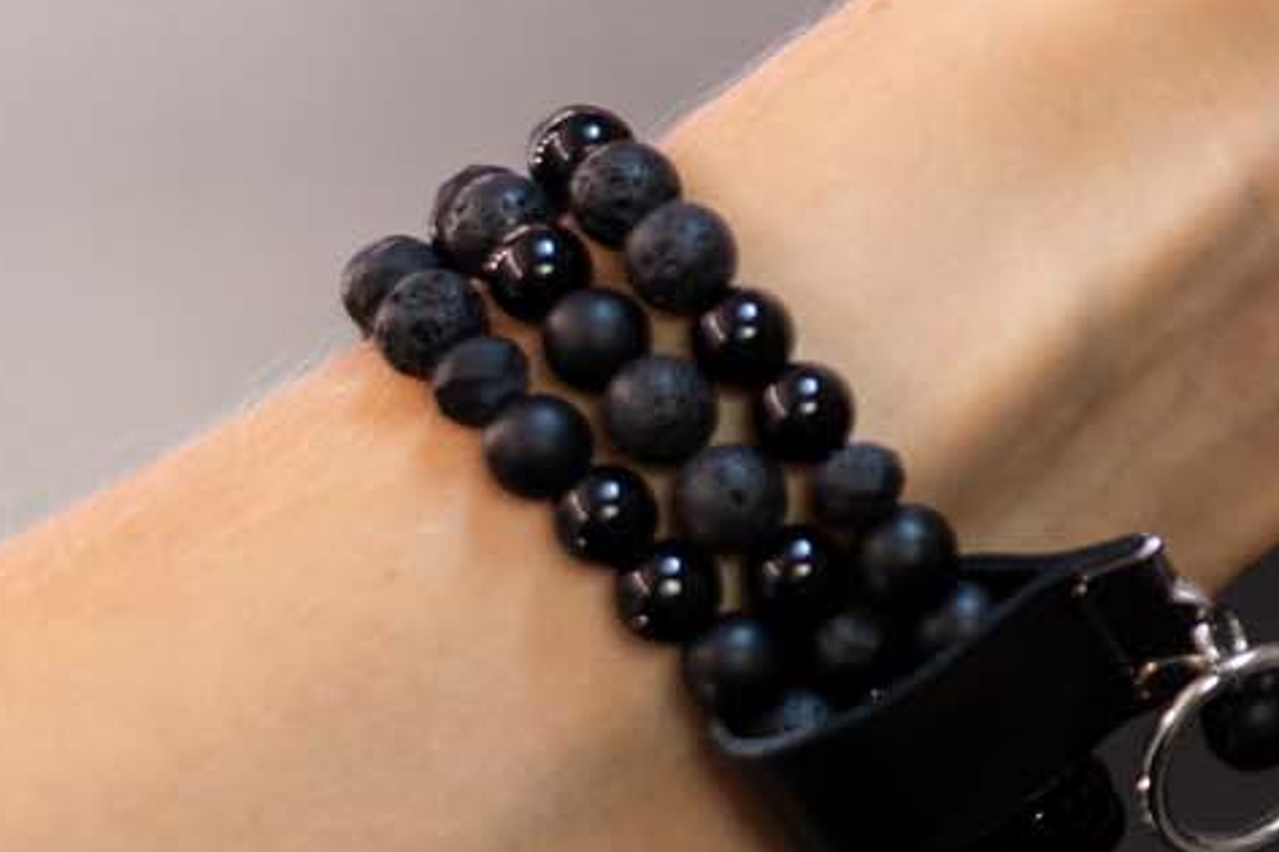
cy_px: 9
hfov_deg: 9.6
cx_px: 2298
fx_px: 7209
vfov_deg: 6.7
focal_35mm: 203
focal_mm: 50
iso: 640
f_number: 2.8
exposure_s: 1/200
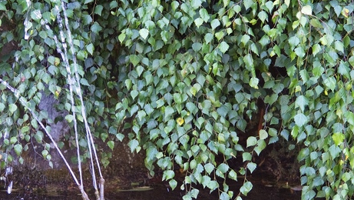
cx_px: 104
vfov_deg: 5.6
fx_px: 2048
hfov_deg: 9.9
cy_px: 86
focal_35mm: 218
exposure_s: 1/160
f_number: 4
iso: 1250
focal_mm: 75
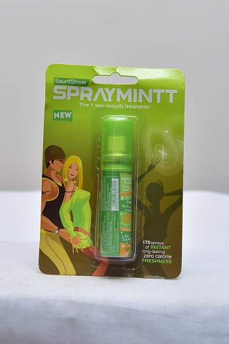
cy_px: 172
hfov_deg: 26.0
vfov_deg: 38.2
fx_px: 497
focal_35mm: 52
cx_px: 114
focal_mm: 52
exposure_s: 1/125
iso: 1600
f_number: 4
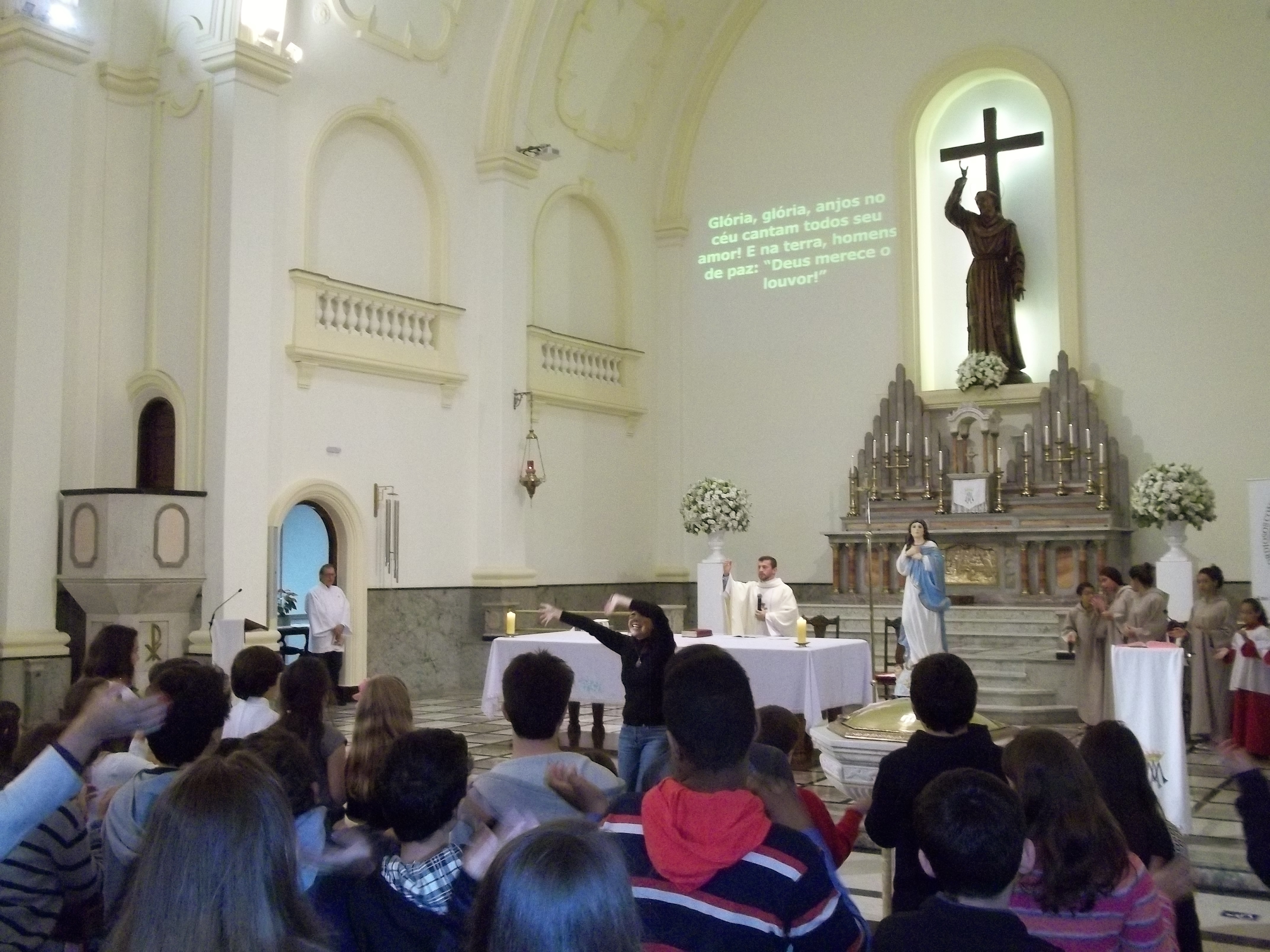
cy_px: 476
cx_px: 635
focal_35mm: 36
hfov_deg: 51.4
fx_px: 1321
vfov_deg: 39.7
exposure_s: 1/30
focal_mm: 6.5
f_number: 3.1
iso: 320
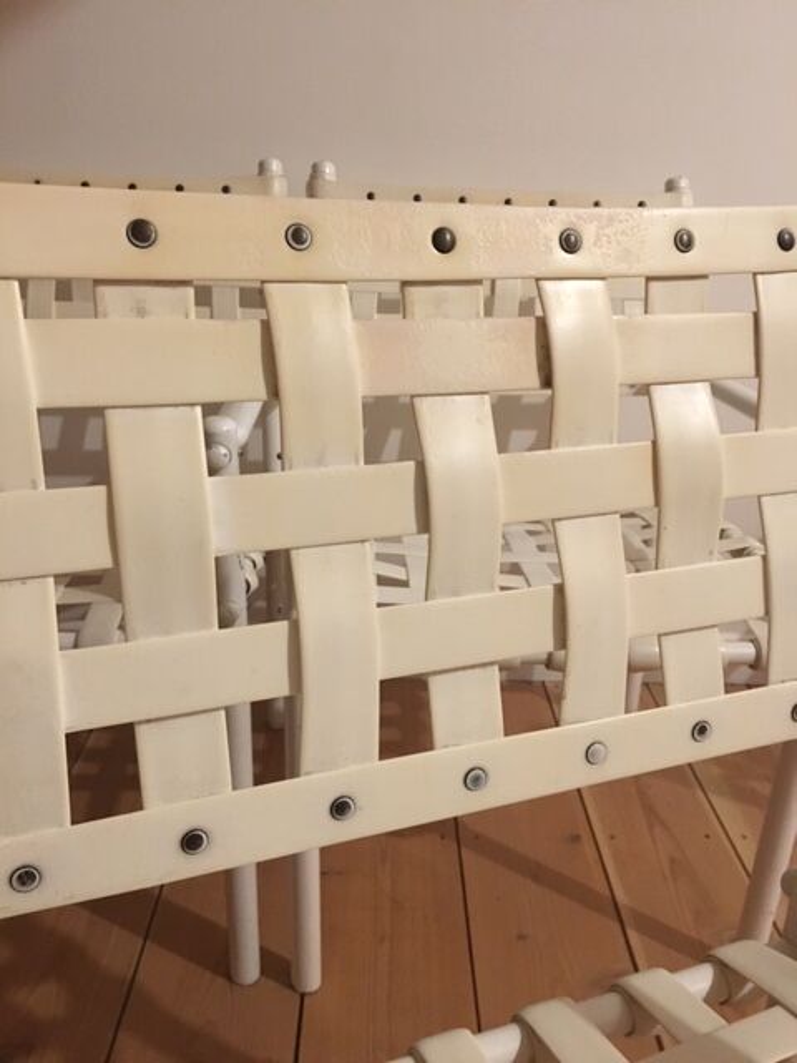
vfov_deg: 61.7
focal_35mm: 29
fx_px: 890
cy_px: 532
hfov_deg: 48.2
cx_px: 398
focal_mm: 4.15
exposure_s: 1/17
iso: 250
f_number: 2.2
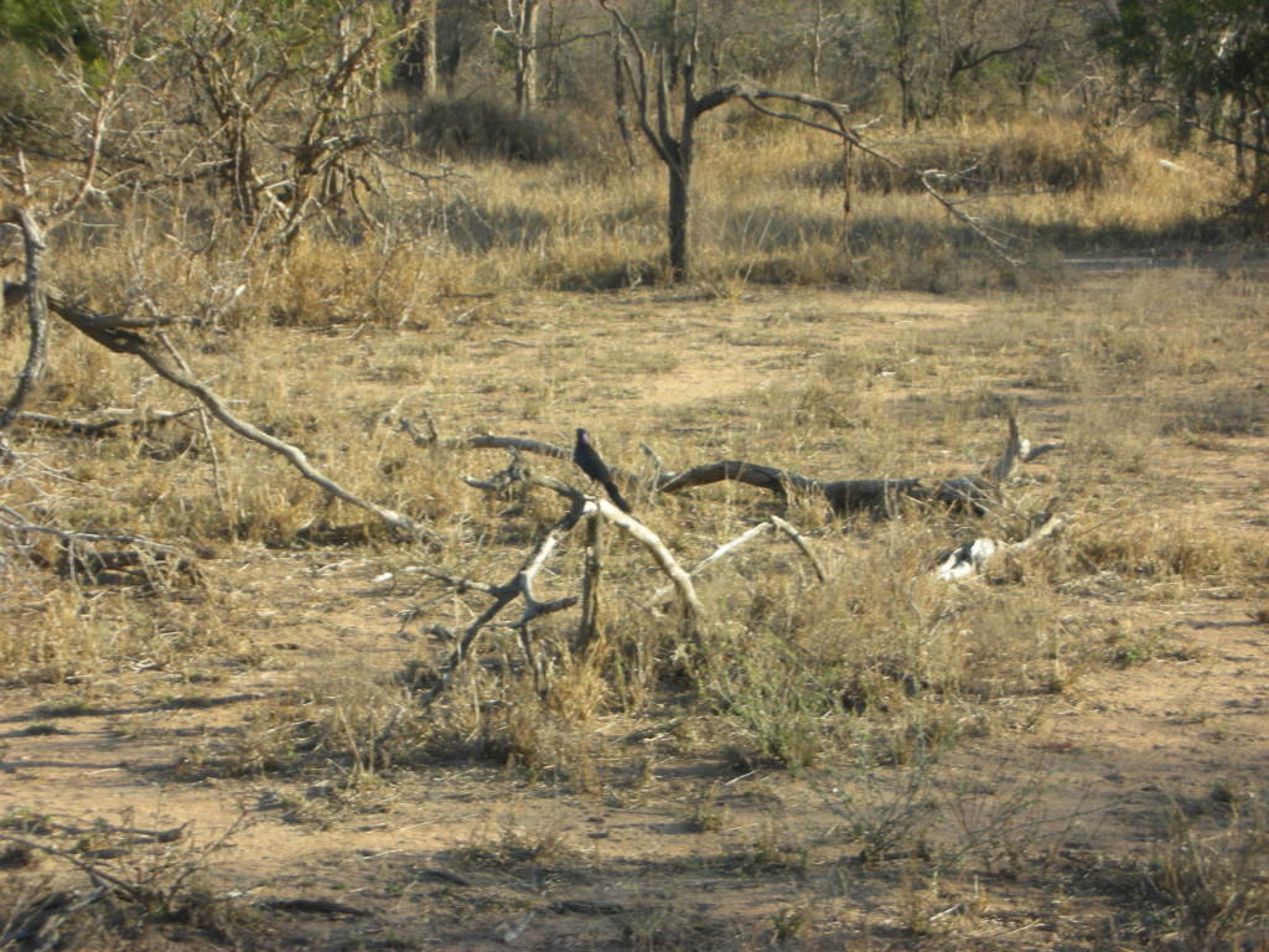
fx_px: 3849
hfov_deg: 18.7
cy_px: 476
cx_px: 634
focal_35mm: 105
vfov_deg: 14.1
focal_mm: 17.4
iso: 50
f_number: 5.4
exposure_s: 1/84.1
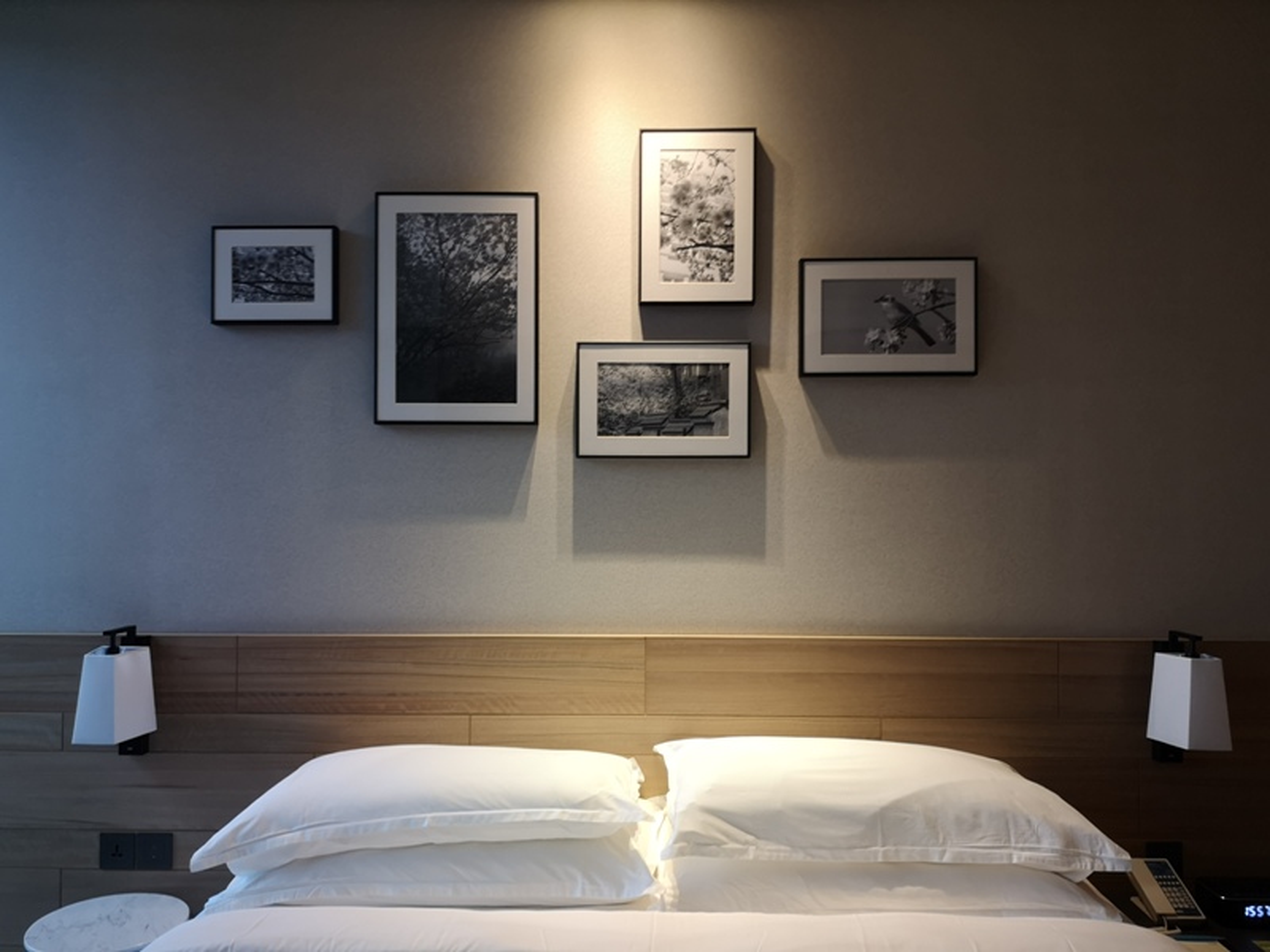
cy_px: 476
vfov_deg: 51.4
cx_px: 635
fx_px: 991
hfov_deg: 65.3
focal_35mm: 27
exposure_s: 1/33.3
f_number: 1.8
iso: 160
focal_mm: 3.95
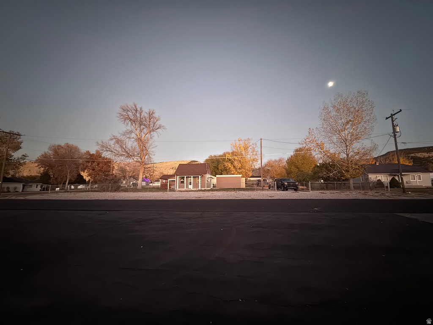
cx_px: 216
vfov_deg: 85.7
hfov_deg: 102.1
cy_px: 162
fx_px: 175
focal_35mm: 14
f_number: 2.2
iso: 1600
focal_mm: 2.22
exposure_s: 1/40
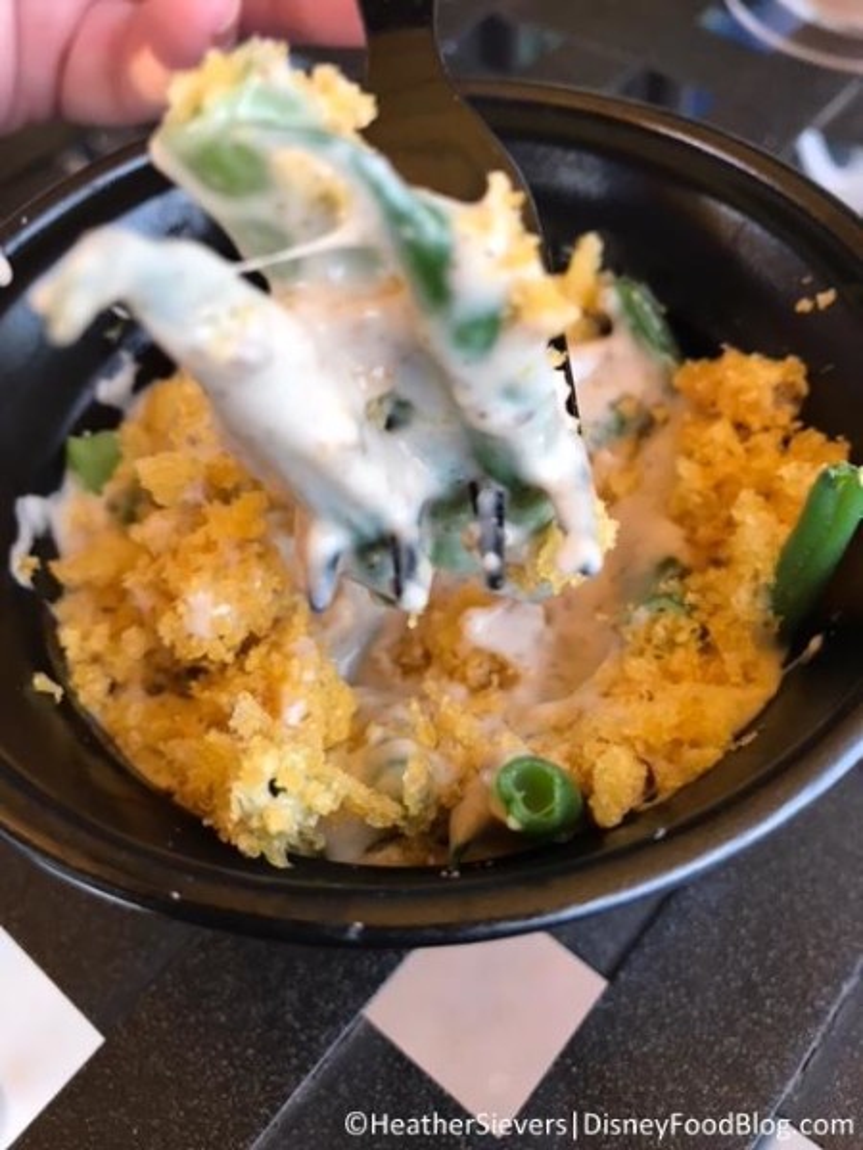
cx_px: 432
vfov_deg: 63.4
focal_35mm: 28
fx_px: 931
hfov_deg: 49.7
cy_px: 575
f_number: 1.8
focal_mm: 3.99
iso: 25
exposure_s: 1/30
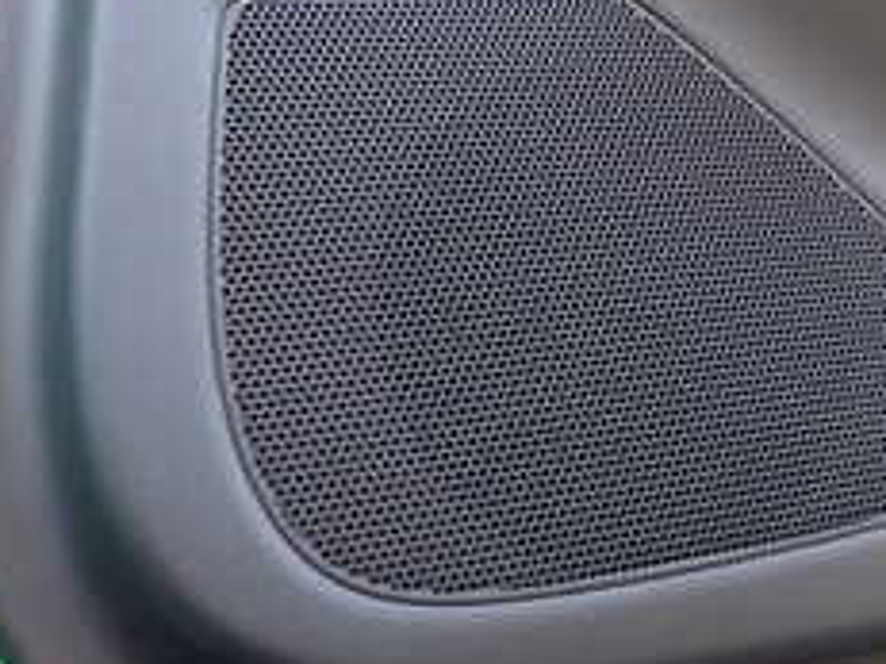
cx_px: 794
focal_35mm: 65
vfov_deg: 22.0
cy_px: 46
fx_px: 1663
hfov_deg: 28.7
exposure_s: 1/30
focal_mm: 4.5
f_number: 2
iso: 250
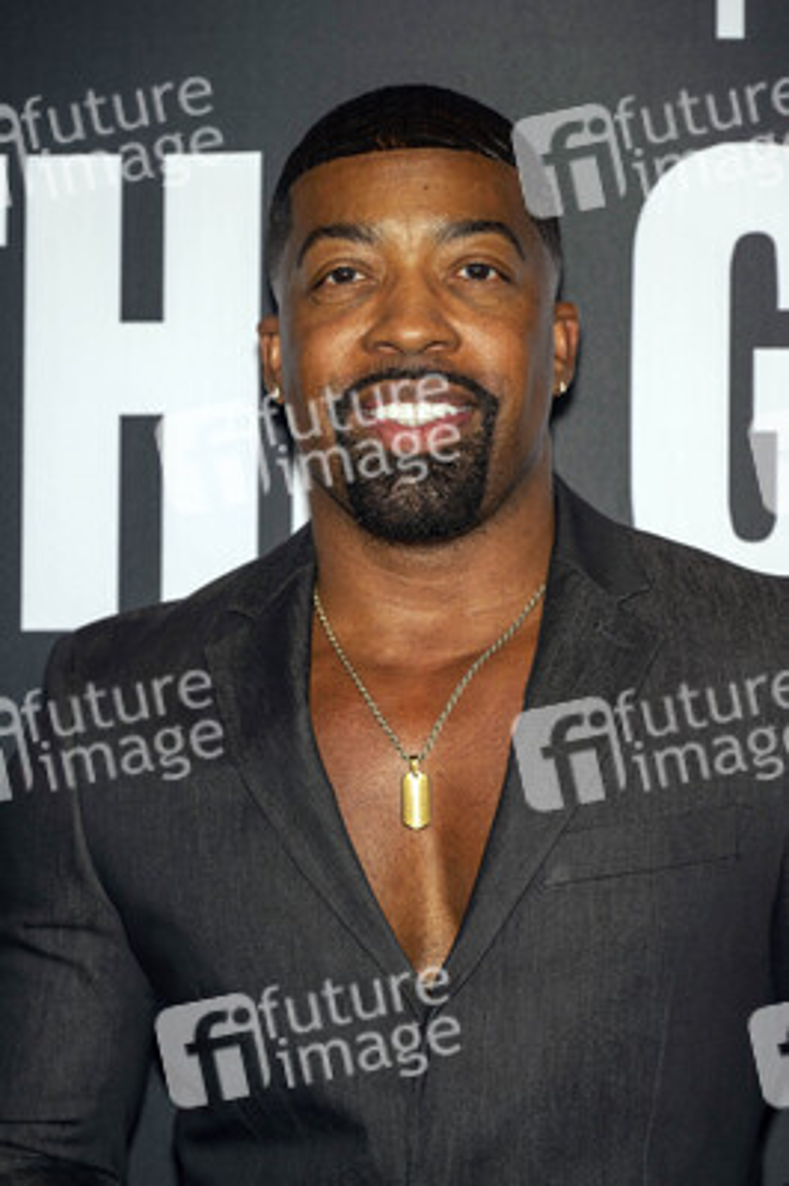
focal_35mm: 96
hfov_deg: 14.2
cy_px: 593
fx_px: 3161
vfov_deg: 21.3
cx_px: 394
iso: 800
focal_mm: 96
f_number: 5.6
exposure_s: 1/200
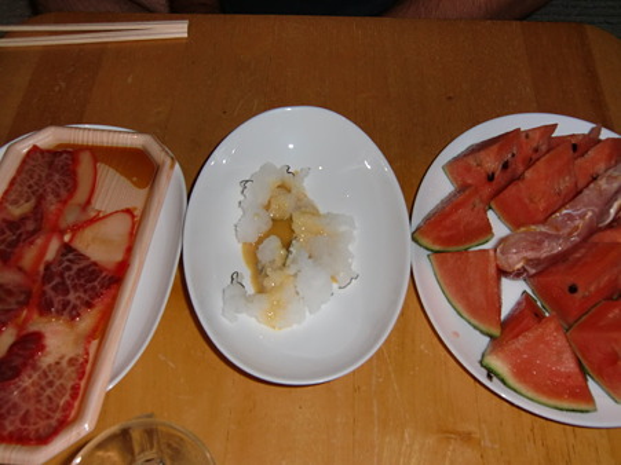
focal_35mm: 34
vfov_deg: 41.8
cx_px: 310
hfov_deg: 54.0
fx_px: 610
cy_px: 232
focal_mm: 6.1
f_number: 3.6
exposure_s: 1/25
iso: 125
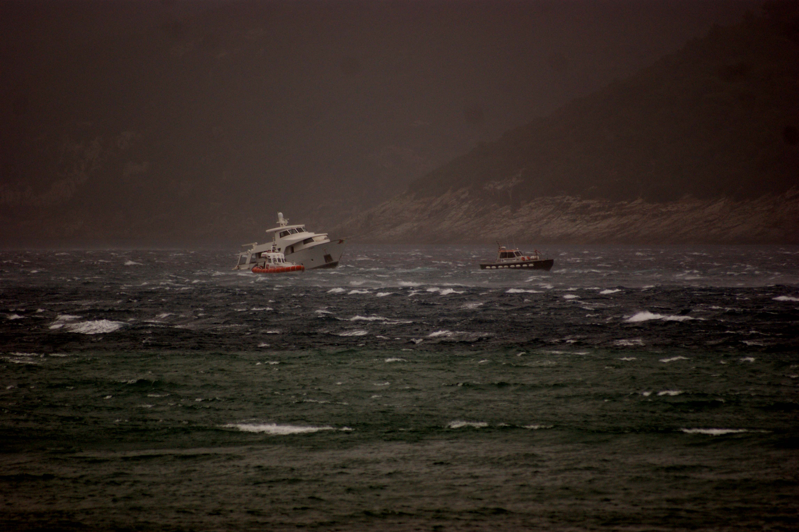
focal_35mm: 450
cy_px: 266
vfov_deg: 3.1
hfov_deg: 4.6
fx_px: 9981
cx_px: 400
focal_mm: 300
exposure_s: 1/500
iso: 250
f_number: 5.6
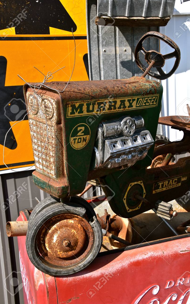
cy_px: 152
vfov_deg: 49.3
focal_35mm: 40
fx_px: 331
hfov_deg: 32.0
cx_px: 93
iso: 280
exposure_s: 1/500
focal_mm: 26
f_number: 8
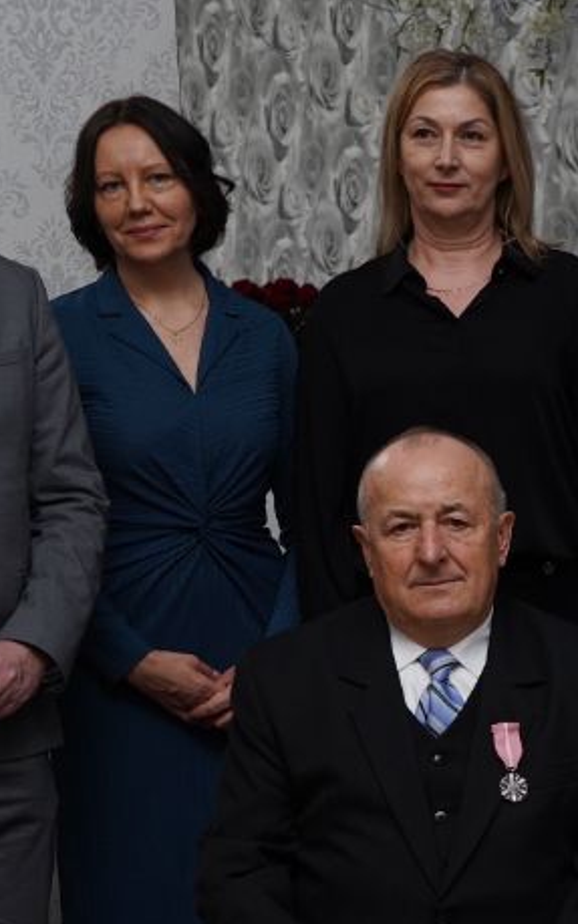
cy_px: 774
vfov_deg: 20.3
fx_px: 2545
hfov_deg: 12.7
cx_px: 665
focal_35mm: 101
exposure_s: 1/100
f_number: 5
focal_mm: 35
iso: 500
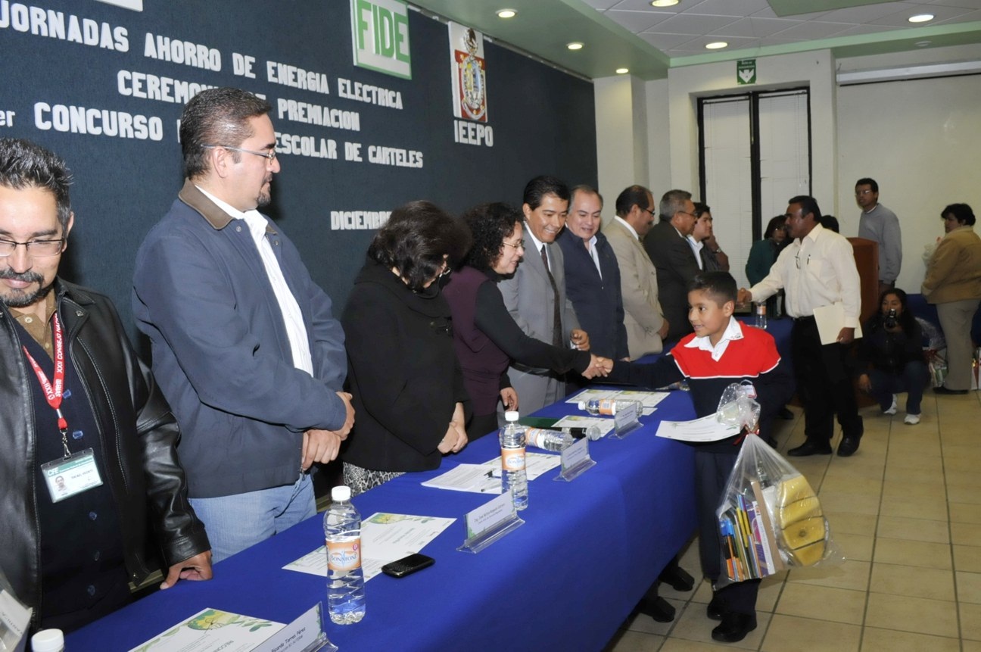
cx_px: 490
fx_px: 817
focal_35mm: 30
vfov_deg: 43.5
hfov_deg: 62.0
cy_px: 326
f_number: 8
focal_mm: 20
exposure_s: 1/60
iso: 800
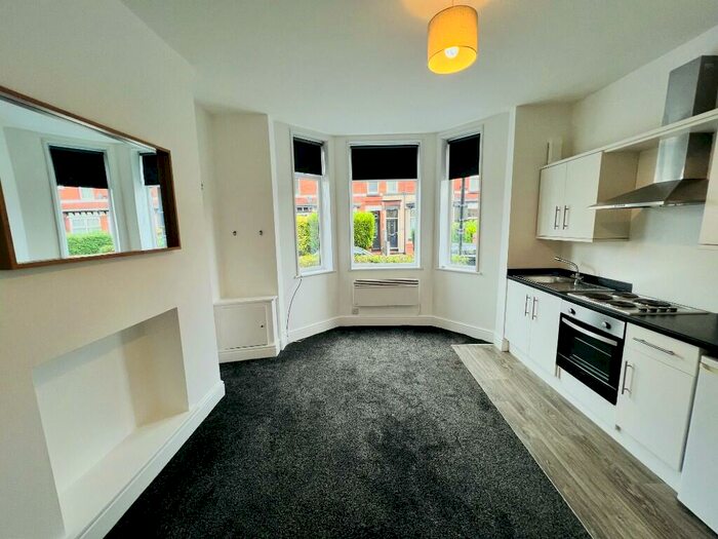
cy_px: 270
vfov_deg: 89.9
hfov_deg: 106.2
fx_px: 270
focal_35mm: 13
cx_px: 359
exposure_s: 1/99
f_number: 1.8
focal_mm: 1.57
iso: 64
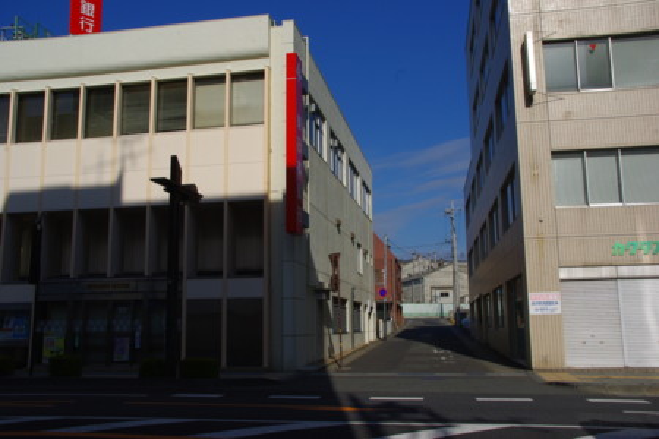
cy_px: 220
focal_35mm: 33
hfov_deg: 57.2
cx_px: 330
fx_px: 604
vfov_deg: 40.0
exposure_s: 1/250
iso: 100
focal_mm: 22
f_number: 11
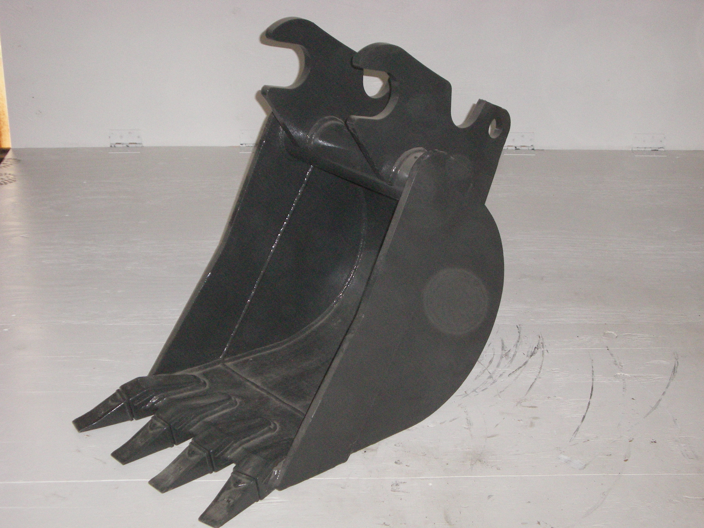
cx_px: 352
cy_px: 264
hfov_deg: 29.8
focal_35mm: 65
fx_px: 1322
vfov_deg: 22.6
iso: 400
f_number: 3.6
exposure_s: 1/60
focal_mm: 10.7
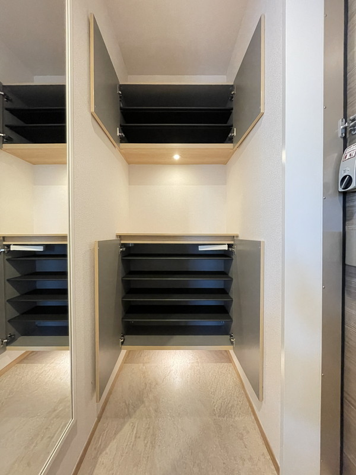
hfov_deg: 85.7
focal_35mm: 14
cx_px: 178
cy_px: 238
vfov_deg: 102.1
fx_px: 192
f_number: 2.4
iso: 1250
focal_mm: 1.55
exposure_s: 1/33
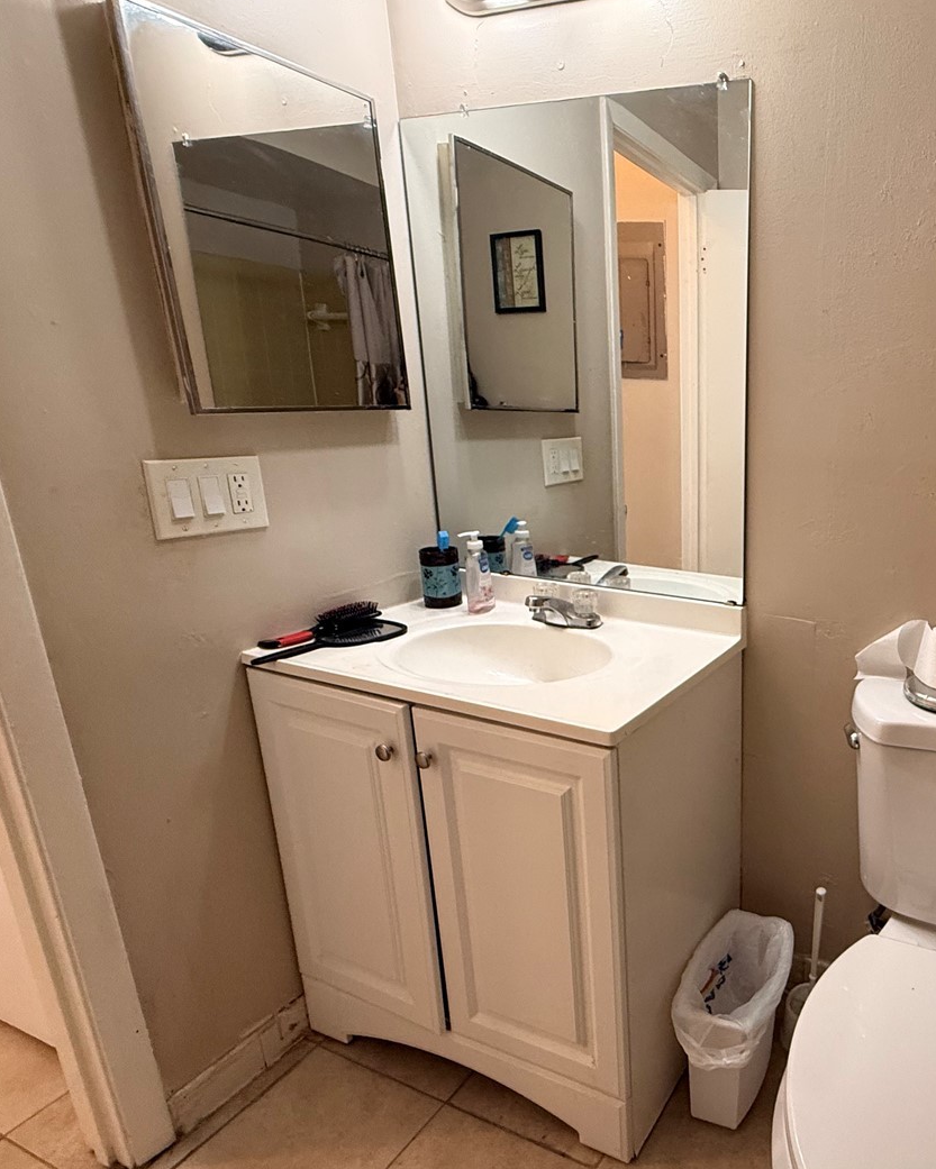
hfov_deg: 58.2
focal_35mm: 21
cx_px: 802
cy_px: 594
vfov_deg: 77.6
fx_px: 727
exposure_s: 1/60
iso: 320
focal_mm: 2.22
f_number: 2.2
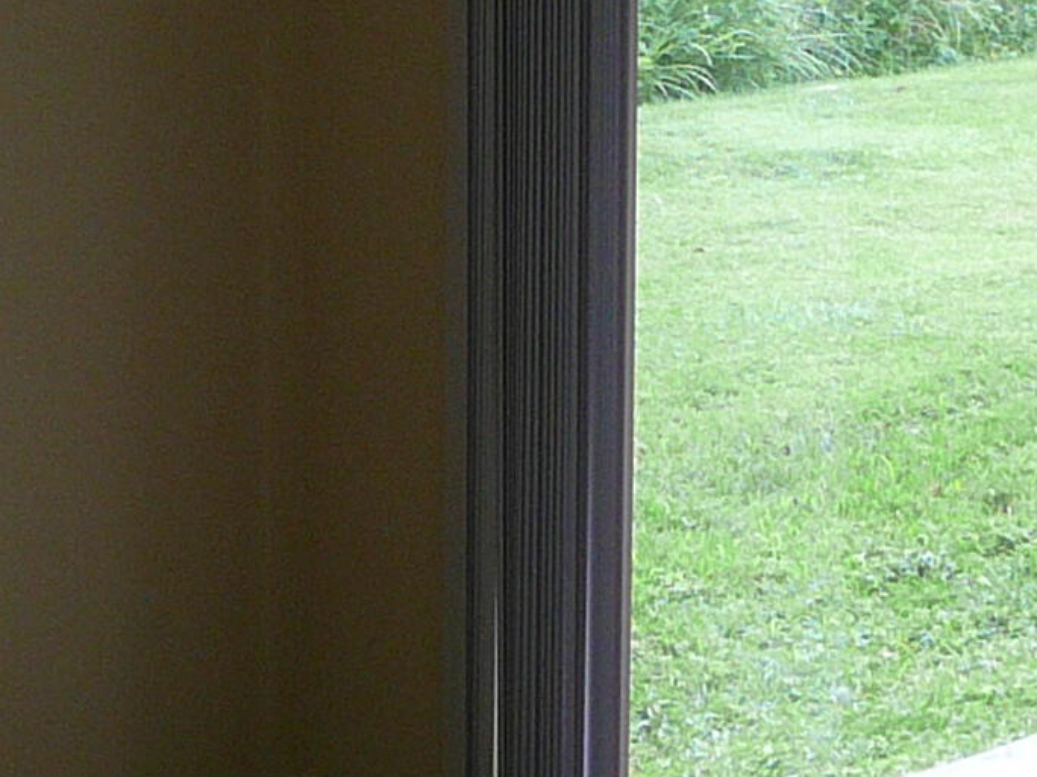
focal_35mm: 131
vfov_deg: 11.3
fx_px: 3924
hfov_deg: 14.9
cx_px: 61
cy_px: 177
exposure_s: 1/60
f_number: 2.8
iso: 80
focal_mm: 5.2
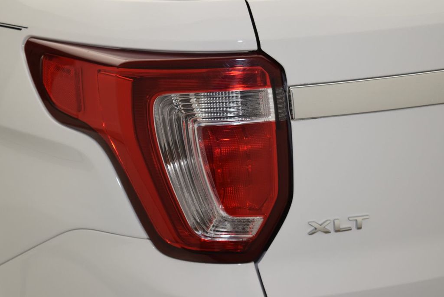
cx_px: 222
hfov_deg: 24.6
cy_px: 148
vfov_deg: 16.6
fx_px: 1018
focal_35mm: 82
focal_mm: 55
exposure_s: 1/125
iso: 640
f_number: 5.6
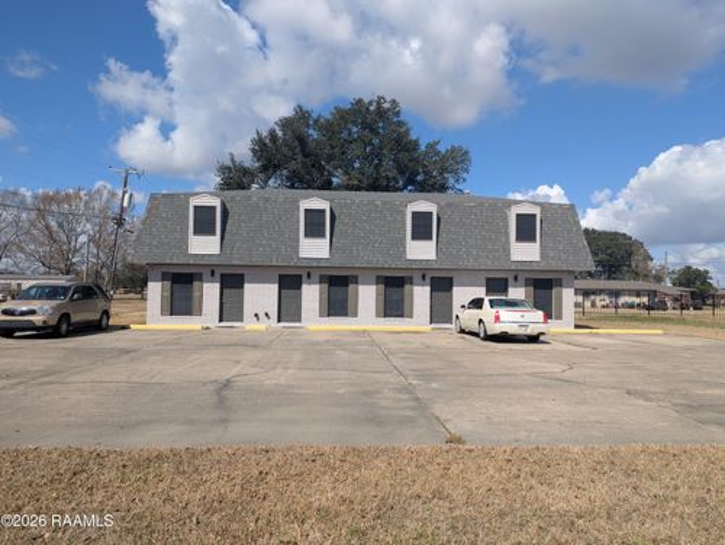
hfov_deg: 71.5
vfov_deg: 56.9
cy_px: 272
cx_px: 362
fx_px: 503
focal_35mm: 24
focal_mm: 6.81
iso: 43
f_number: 1.85
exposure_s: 1/2762
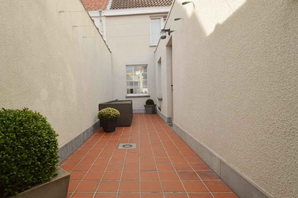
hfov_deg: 89.7
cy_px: 104
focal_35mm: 18
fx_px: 149
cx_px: 132
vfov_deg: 67.2
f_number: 9
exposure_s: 1/320
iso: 400
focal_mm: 10
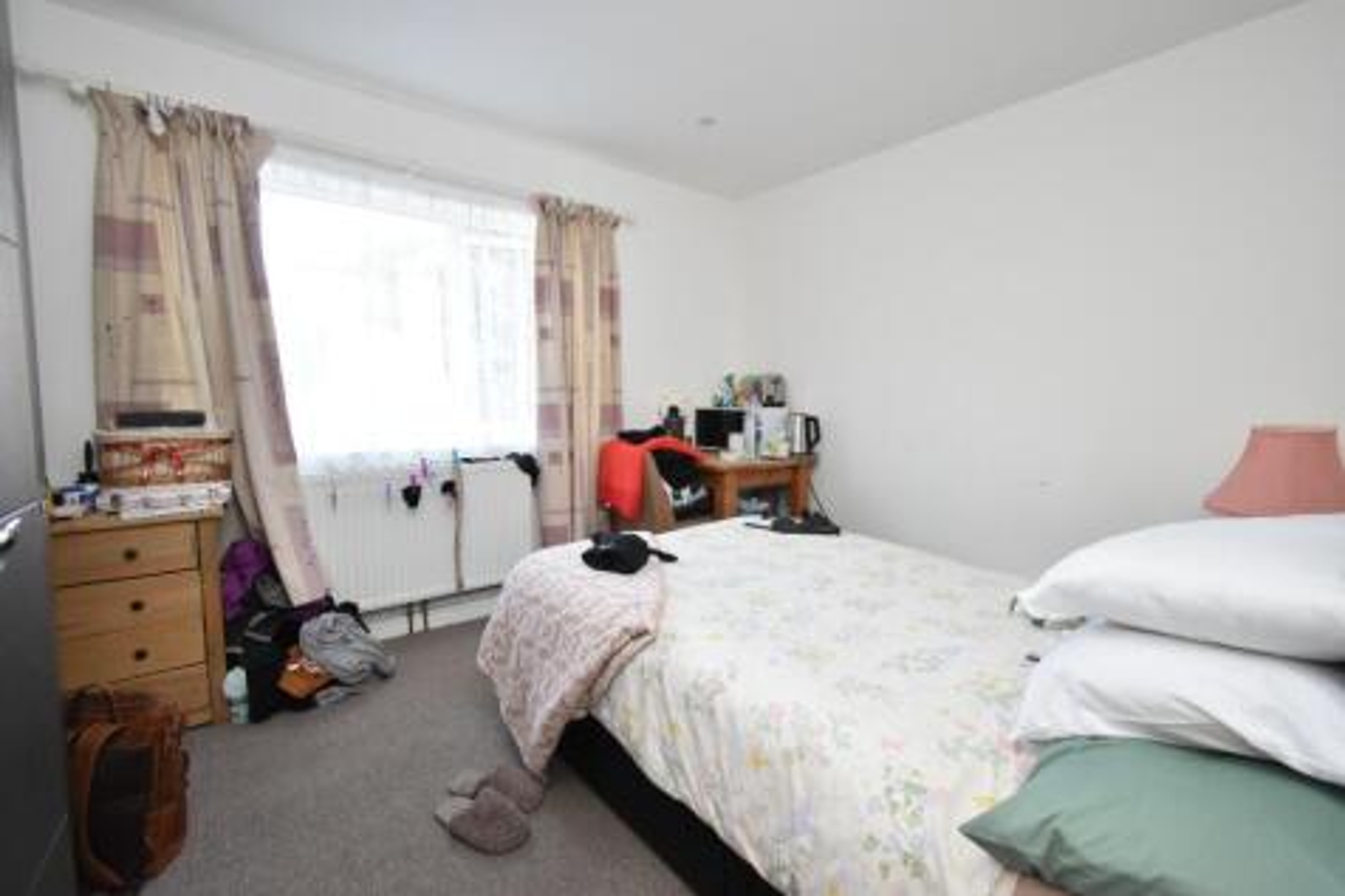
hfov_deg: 100.4
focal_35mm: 15
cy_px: 448
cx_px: 672
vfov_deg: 77.3
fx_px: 560
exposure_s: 1/60
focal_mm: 10
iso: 1100
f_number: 4.5
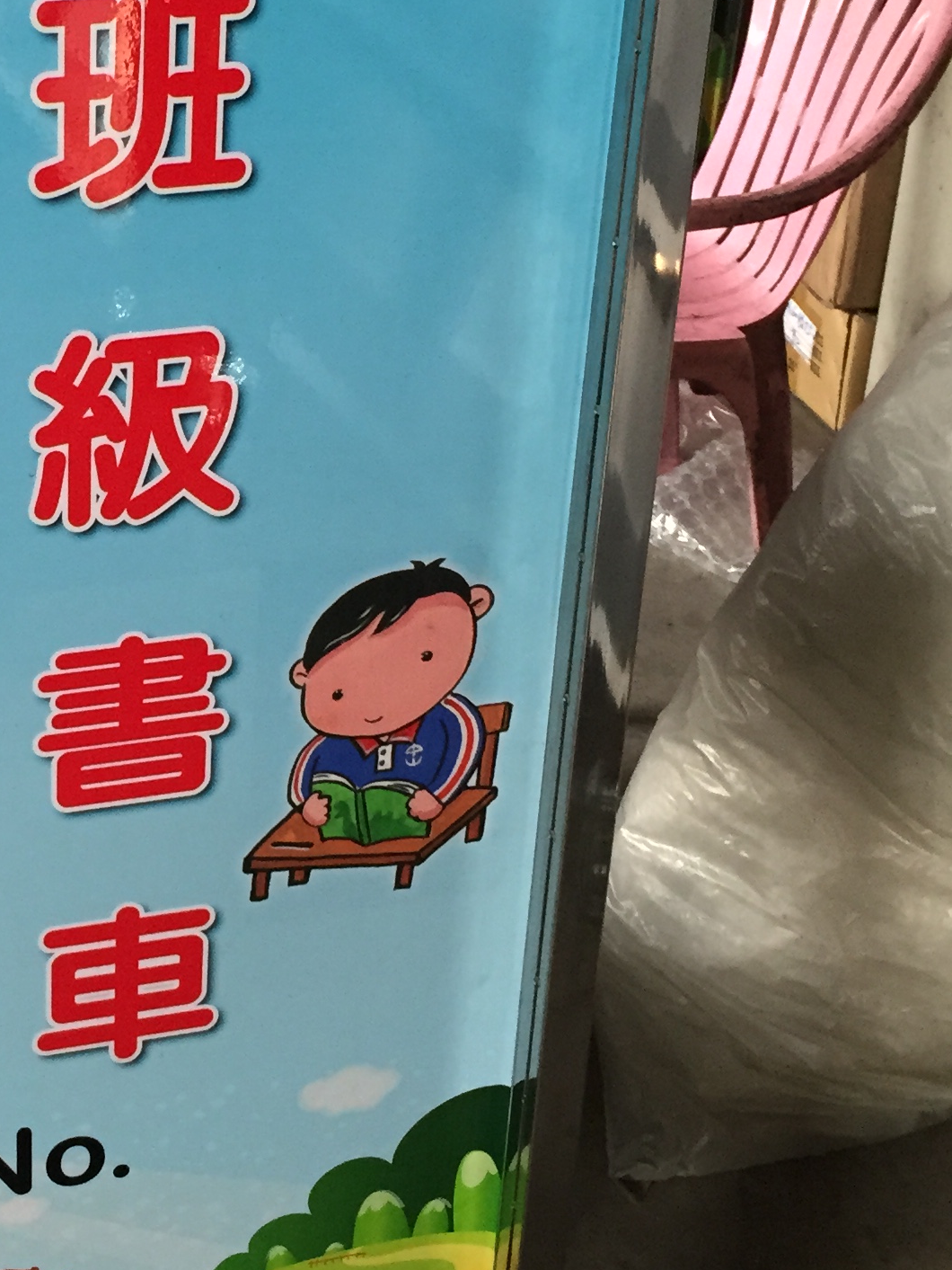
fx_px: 2456
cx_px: 66
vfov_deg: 28.8
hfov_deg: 21.4
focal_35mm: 67
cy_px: 470
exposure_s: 1/30
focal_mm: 4.15
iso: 160
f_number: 2.2
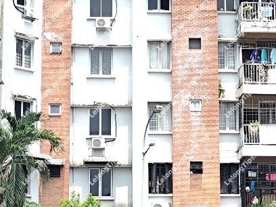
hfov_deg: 15.9
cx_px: 306
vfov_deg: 12.3
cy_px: 57
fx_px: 957
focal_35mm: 120
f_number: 1.65
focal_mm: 6.19
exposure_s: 1/221
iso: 50
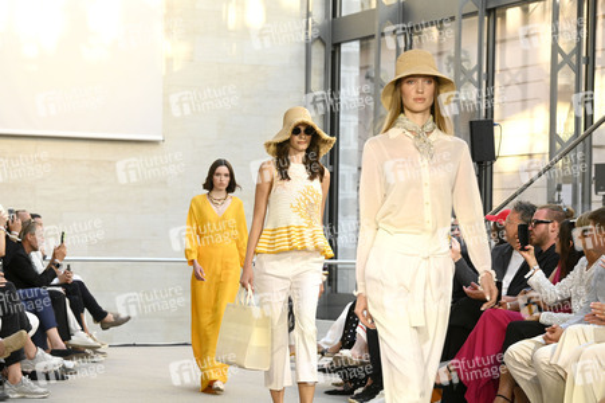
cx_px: 302
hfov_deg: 18.6
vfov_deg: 12.4
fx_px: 1847
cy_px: 202
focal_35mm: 110
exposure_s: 1/500
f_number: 7.1
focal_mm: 110
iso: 5000
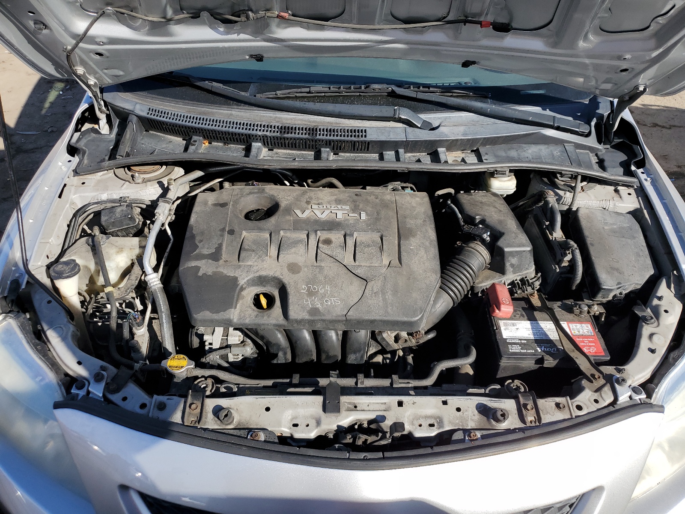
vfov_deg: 53.1
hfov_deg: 67.3
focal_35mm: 26
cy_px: 257
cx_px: 342
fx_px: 515
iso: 50
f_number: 1.5
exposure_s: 1/2500
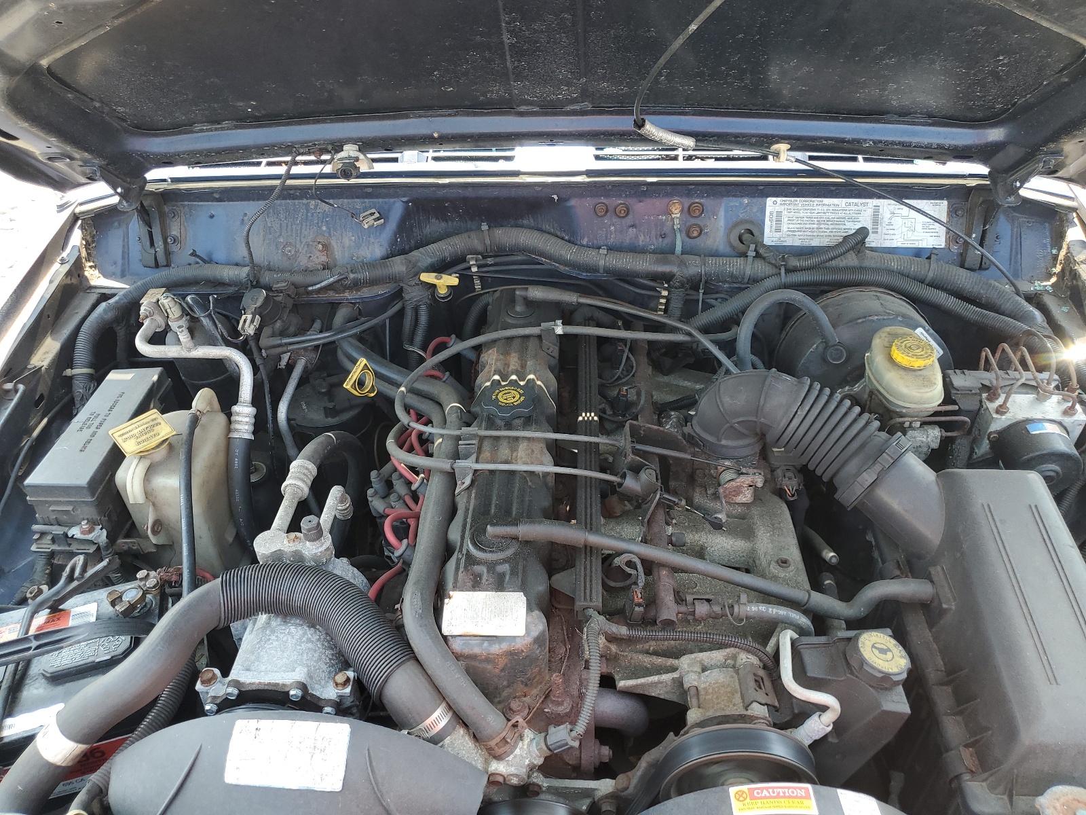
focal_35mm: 26
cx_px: 543
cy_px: 408
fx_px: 816
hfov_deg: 67.3
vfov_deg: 53.1
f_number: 1.5
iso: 50
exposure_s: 1/204
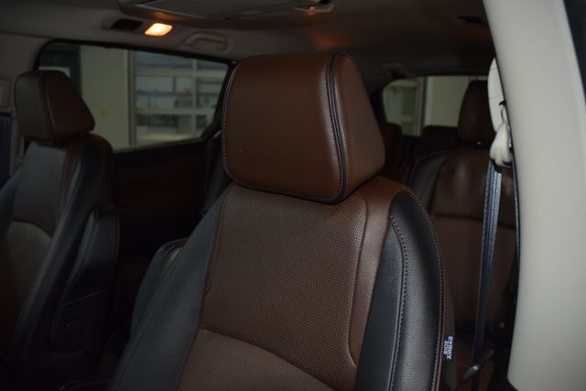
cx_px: 293
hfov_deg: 67.4
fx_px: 440
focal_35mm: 27
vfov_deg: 48.0
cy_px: 196
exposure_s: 1/60
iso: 800
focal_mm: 18
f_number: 3.5
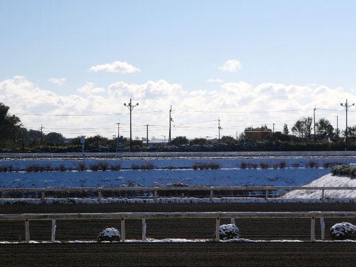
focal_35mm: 121
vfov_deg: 12.2
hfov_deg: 16.3
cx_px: 178
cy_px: 134
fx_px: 1244
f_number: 8
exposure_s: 1/2000
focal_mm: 20.1
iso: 100
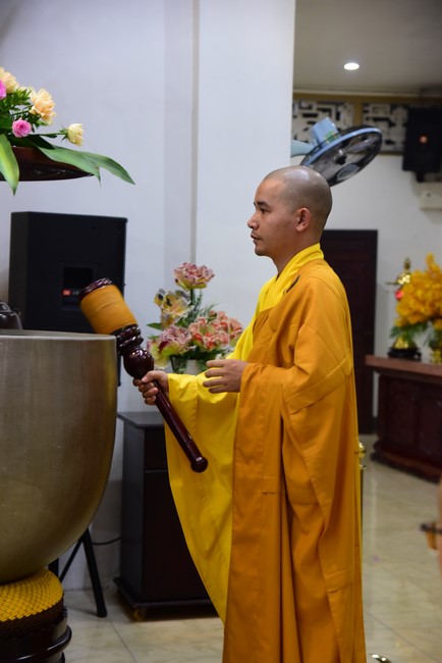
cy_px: 332
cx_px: 221
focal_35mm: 70
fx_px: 1288
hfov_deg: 19.5
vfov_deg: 28.8
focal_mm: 70
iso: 2500
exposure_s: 1/40
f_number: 5
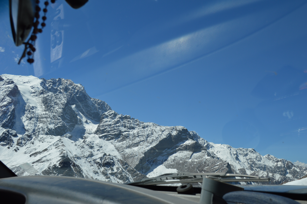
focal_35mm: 42
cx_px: 154
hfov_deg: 46.4
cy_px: 102
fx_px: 358
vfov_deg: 31.8
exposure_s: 1/320
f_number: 9
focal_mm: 28
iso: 100
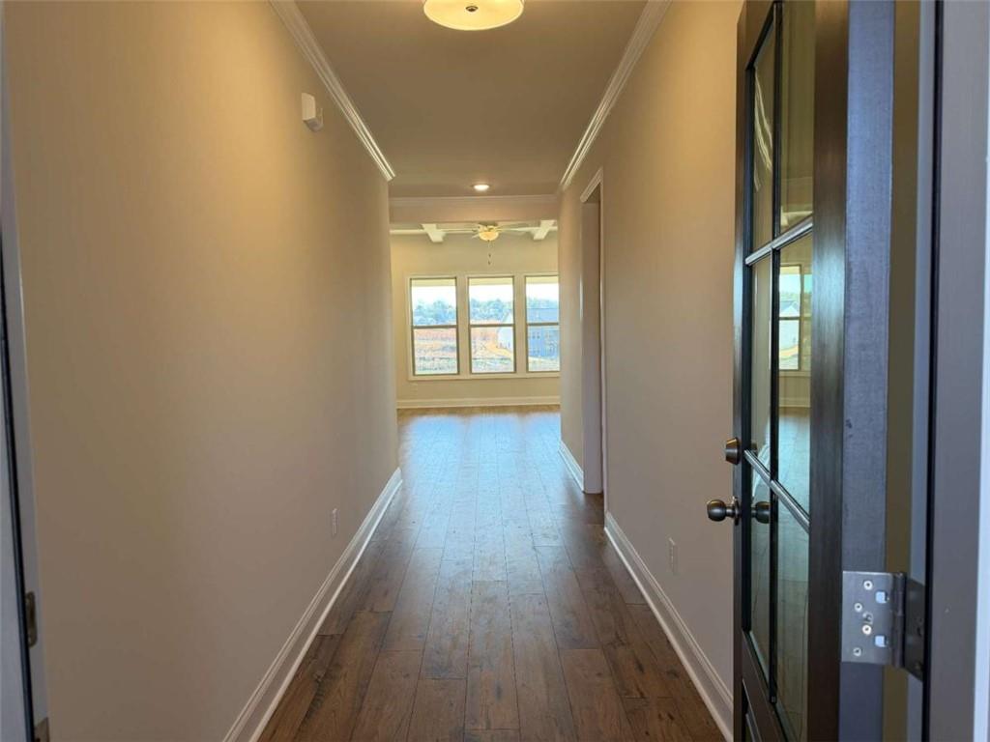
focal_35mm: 24
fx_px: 686
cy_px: 371
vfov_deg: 56.8
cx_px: 495
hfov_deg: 71.6
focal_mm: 6.76
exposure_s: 1/180
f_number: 1.78
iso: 100
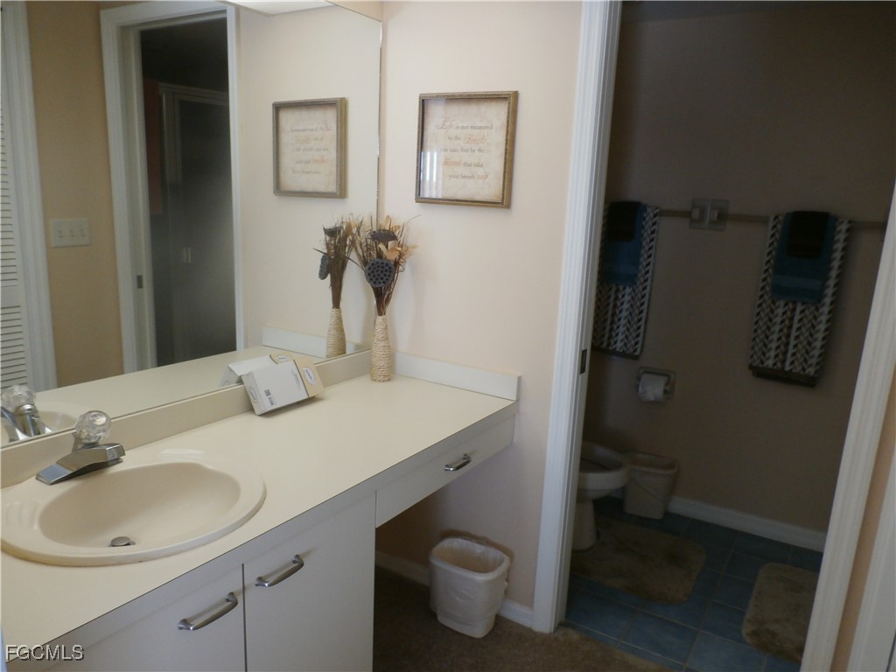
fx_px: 647
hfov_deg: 69.4
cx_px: 448
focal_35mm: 25
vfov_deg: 54.9
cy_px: 336
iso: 200
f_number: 3
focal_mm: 4.5
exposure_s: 1/30
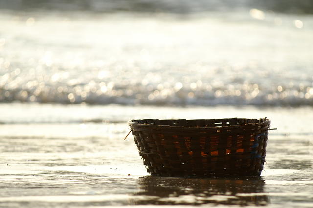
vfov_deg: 3.1
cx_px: 156
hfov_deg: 4.6
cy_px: 104
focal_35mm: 450
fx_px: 3910
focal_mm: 300
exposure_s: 1/1000
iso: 200
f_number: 5.6
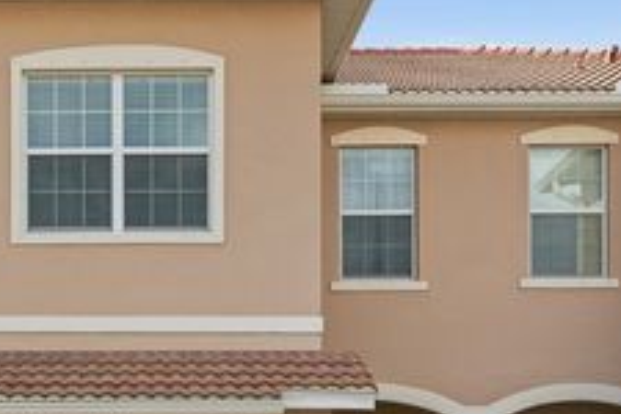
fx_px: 1225
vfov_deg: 18.8
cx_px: 116
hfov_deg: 27.8
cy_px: 388
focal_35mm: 71
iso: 400
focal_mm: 32
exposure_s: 1/2500
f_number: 9
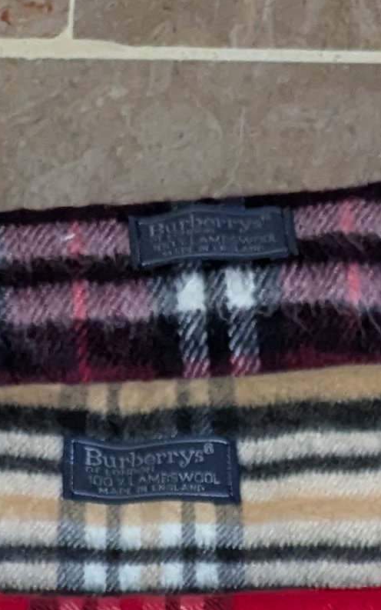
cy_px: 1418
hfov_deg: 9.8
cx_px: 534
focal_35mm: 131
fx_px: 2175
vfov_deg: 12.7
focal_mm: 6.81
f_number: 1.85
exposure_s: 1/34.8
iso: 1148
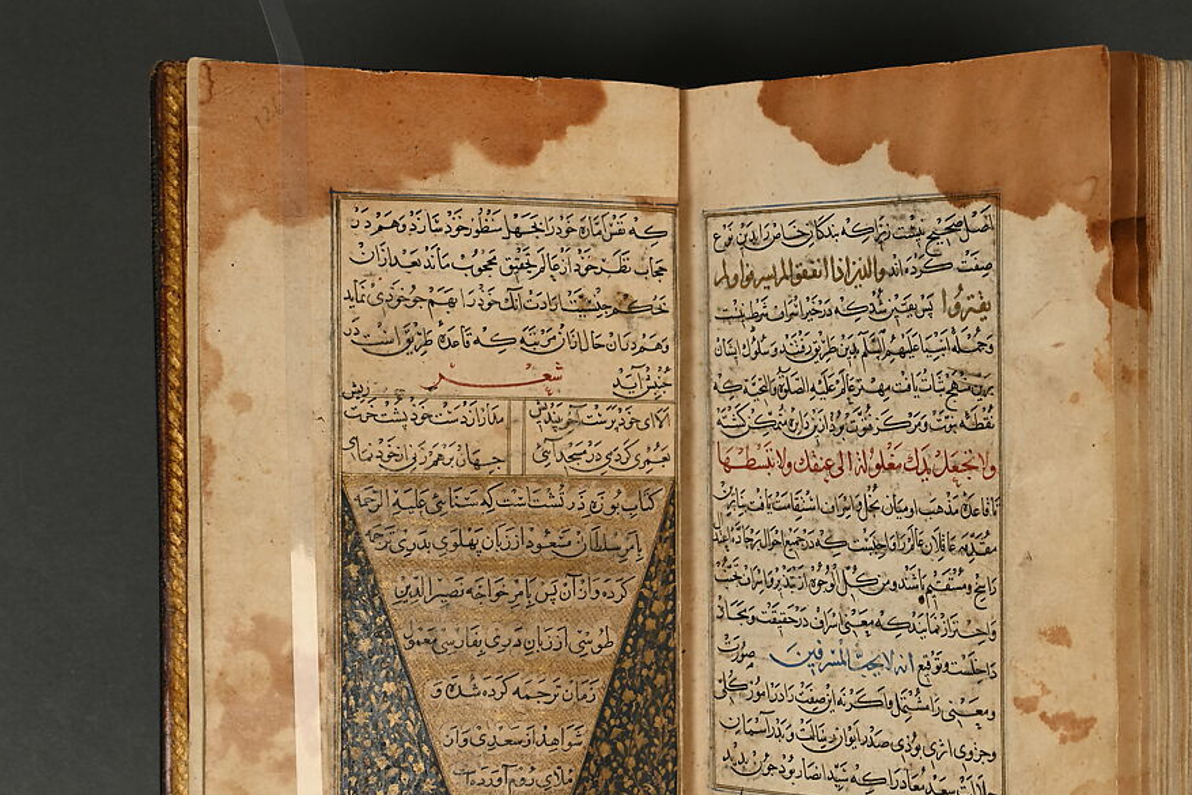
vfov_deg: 17.5
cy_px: 451
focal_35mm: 78
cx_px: 731
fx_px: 2583
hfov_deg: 25.9
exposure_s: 1/30
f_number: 13
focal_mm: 57
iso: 250
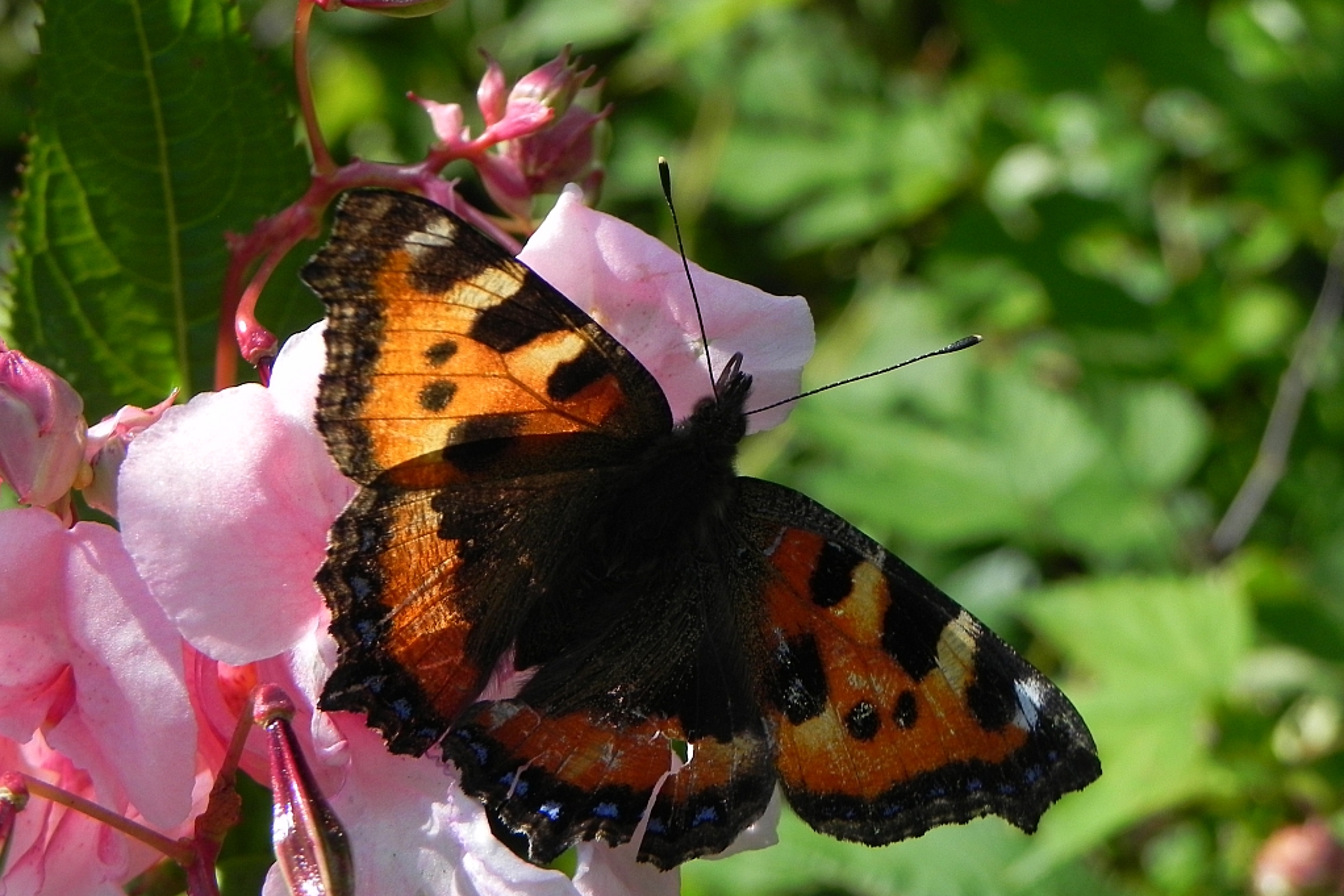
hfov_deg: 20.6
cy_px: 468
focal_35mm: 99
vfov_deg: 13.8
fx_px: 3695
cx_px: 672
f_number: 5
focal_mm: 16.9
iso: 160
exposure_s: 1/615
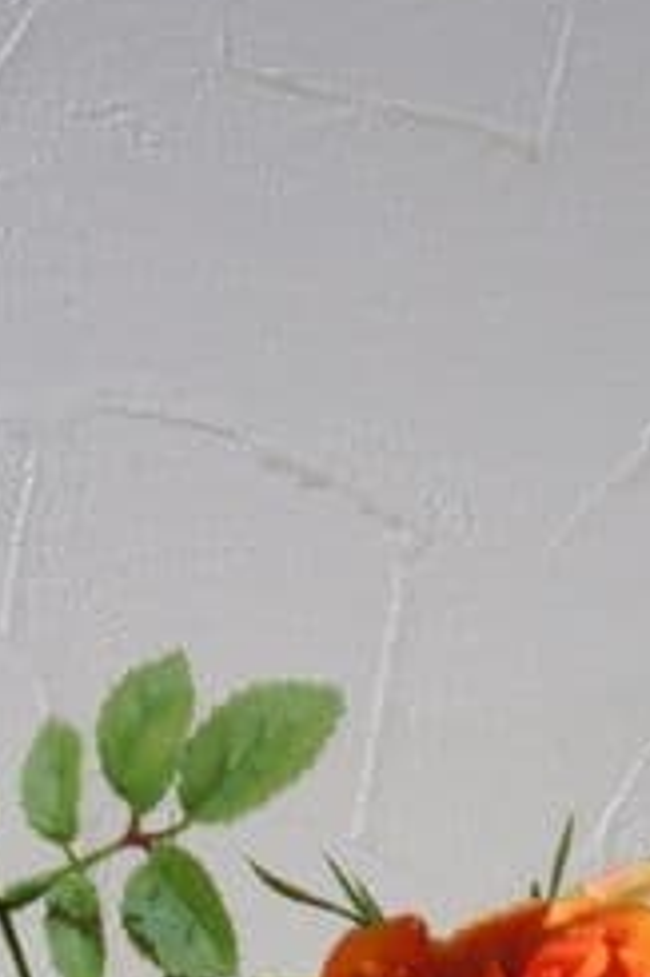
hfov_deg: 5.5
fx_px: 6808
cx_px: 594
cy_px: 1743
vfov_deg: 7.9
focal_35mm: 251
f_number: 4.5
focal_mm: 41
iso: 800
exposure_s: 1/80
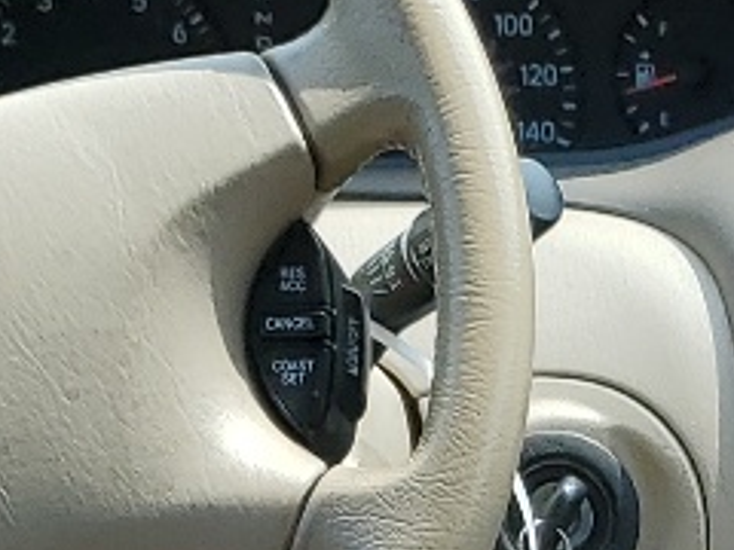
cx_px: 1107
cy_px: 1497
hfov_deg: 11.0
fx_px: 3668
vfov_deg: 7.7
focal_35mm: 173
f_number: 1.5
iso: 50
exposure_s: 1/1111
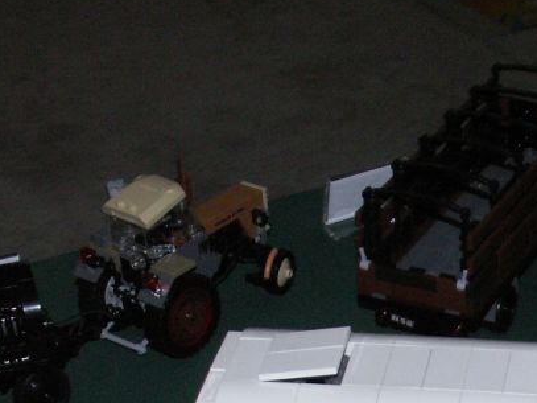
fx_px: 1706
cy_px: 552
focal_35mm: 110
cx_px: 565
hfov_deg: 17.4
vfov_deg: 12.9
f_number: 2.8
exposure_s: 1/60
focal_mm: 5.86
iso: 160
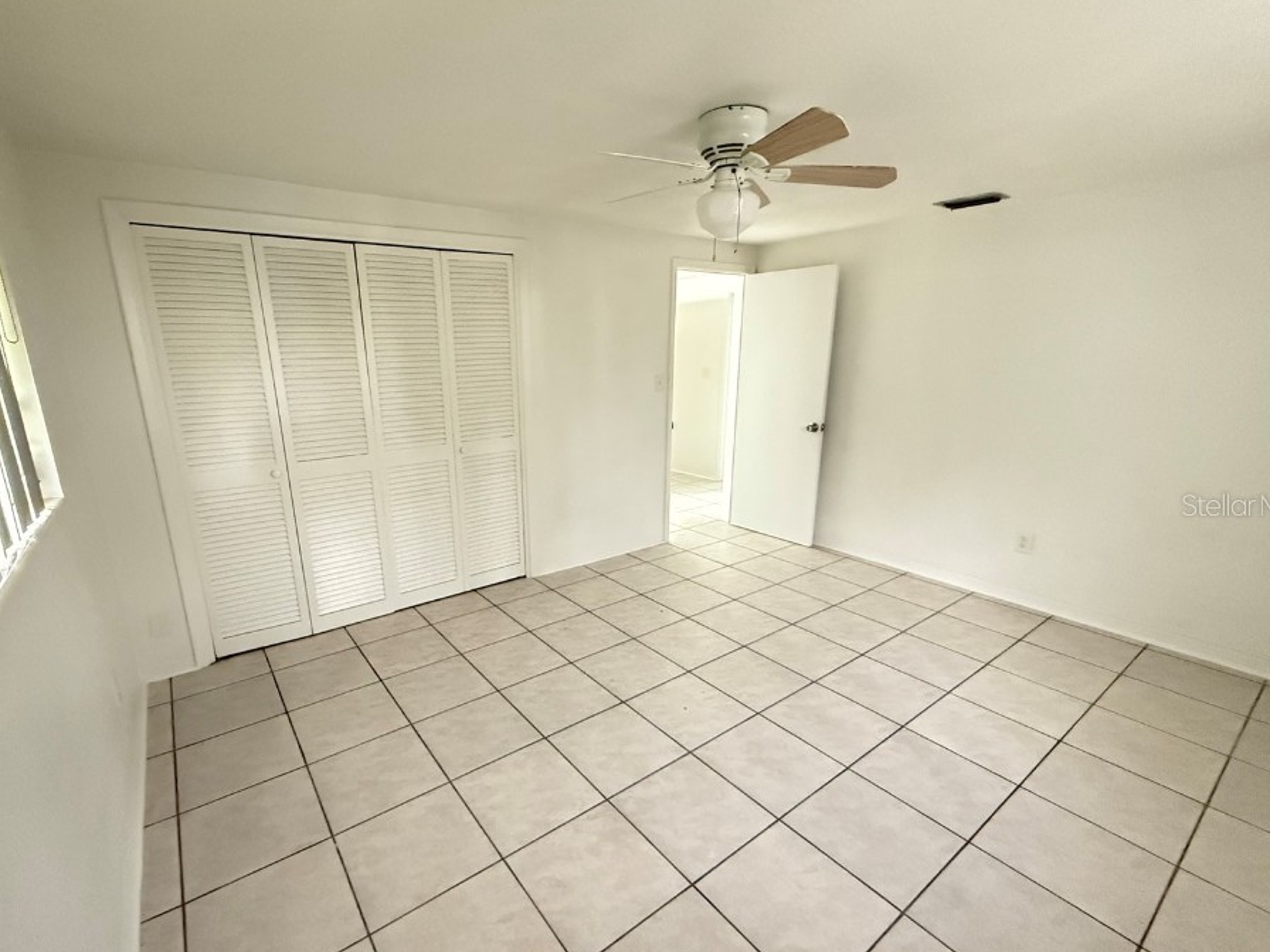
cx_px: 590
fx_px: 587
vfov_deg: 78.0
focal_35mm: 16
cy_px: 504
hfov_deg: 94.3
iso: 1000
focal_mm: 2.22
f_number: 2.2
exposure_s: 1/60
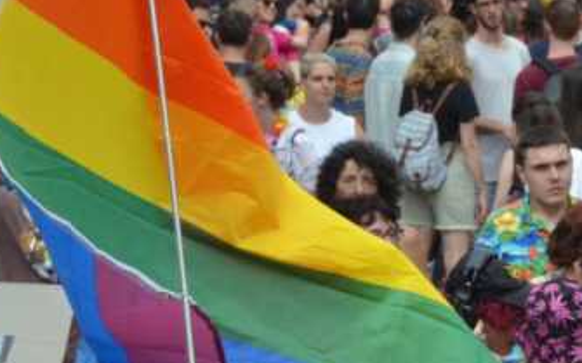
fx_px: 8545
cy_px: 192
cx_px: 495
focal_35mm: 539
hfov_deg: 3.9
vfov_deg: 2.4
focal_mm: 170
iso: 2000
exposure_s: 1/160
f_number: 25
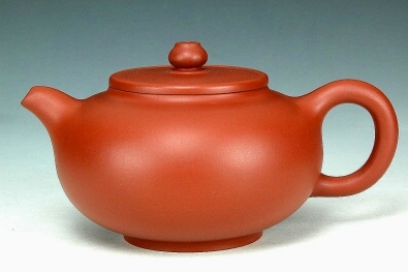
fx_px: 1359
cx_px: 206
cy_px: 133
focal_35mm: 120
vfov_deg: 11.4
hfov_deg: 17.1
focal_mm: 29.5
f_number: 7.5
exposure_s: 1/5
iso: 100
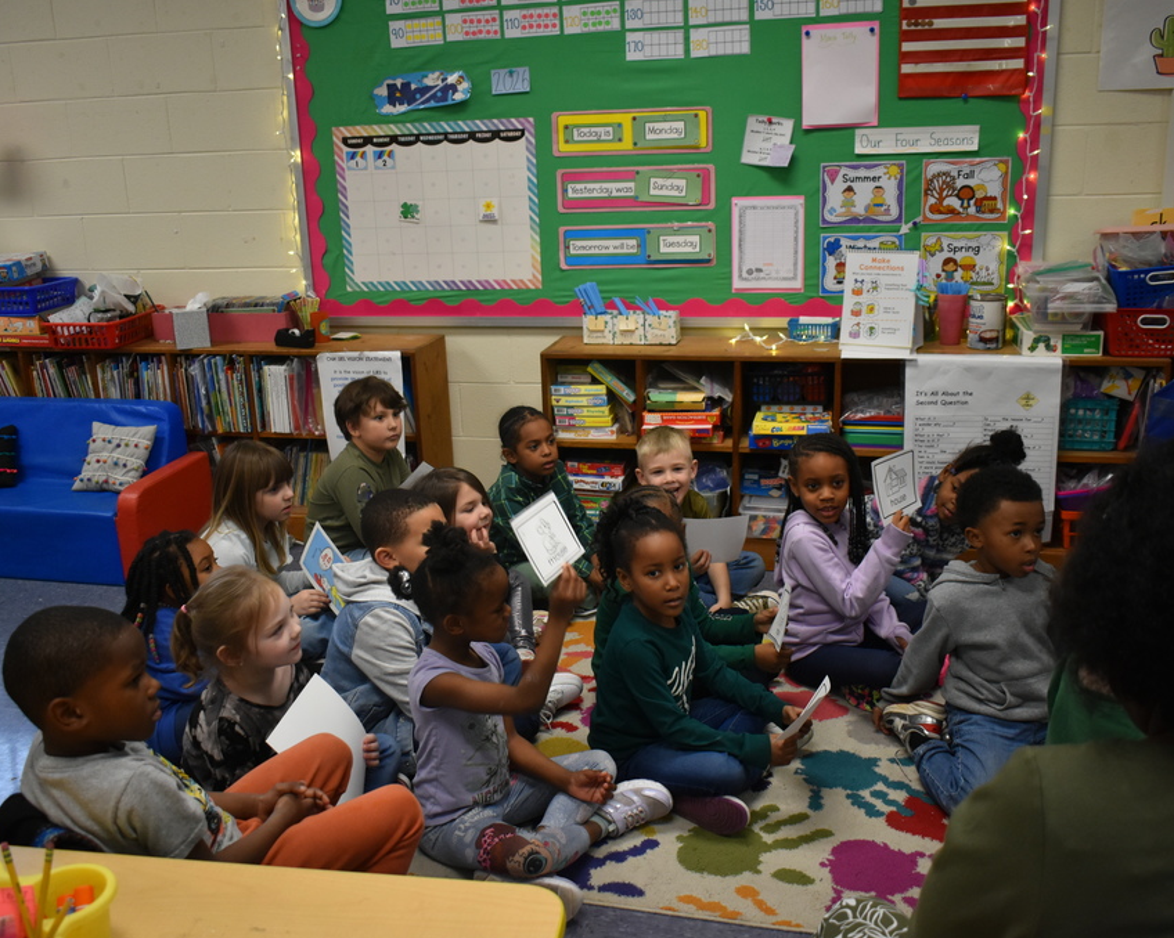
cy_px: 468
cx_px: 563
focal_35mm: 34
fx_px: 1181
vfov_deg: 43.3
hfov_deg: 52.8
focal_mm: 20
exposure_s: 1/125
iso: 1100
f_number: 3.8
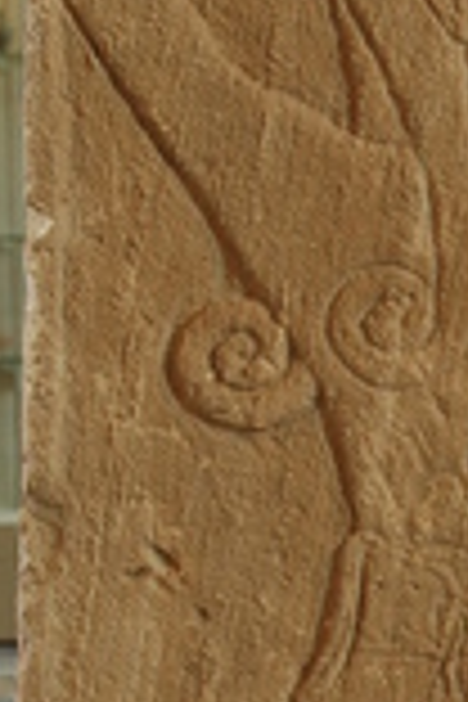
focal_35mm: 159
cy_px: 637
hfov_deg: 8.5
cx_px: 608
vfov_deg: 12.8
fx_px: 3103
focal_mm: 25
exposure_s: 1/30
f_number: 4.8
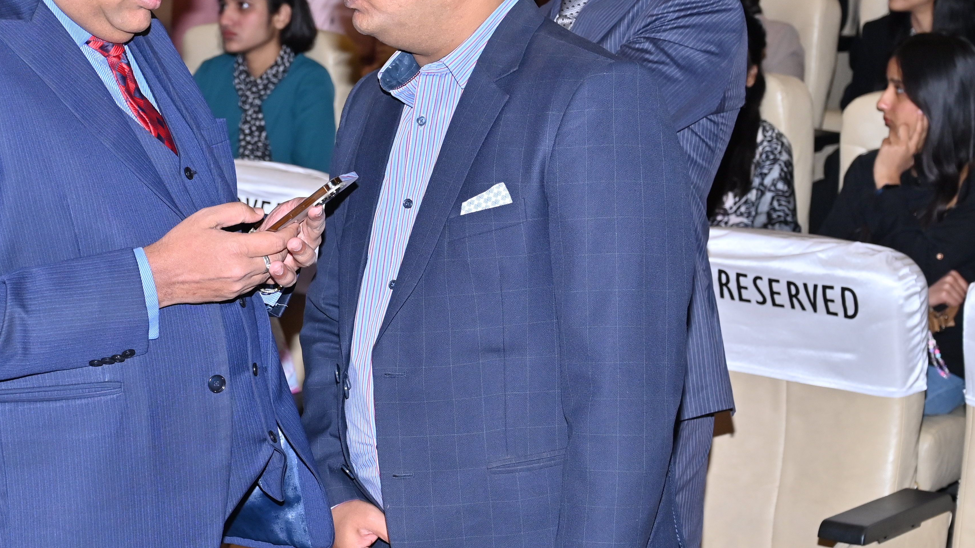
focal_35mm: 105
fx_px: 2714
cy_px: 232
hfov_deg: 20.3
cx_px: 415
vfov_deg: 11.5
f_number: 5.6
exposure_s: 1/160
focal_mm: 57
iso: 400
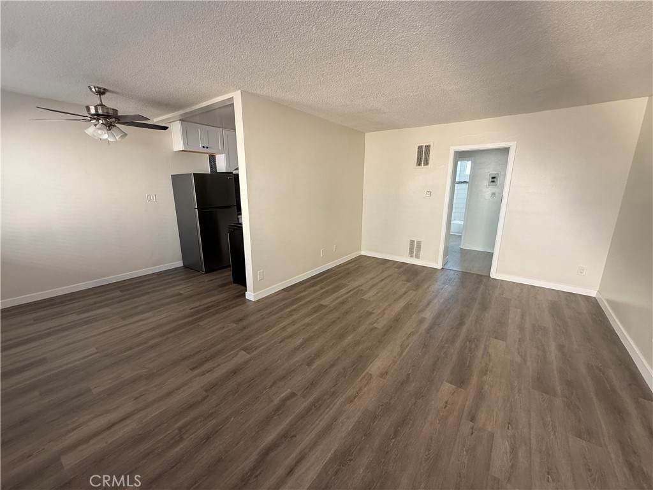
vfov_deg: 85.7
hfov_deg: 102.1
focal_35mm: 14
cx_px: 326
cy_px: 245
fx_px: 264
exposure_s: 1/99
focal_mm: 2.22
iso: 80
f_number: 2.2
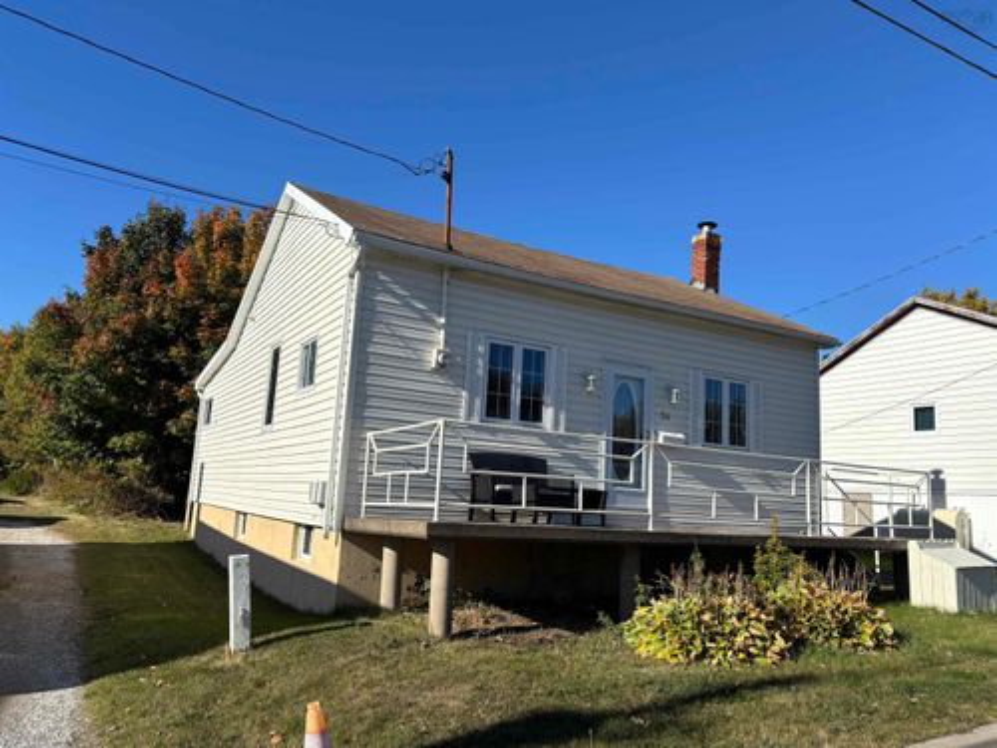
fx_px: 749
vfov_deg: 53.1
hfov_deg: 67.3
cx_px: 498
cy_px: 374
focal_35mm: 26
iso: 50
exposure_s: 1/4082
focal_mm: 5.96
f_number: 1.6
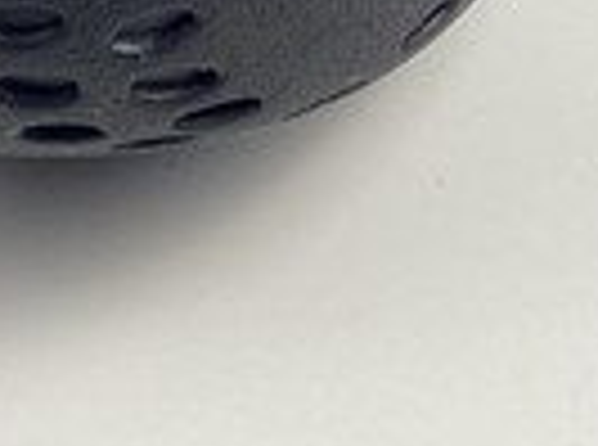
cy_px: -928
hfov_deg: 9.7
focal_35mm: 196
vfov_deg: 6.8
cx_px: 971
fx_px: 3377
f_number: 1.8
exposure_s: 1/100
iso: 50
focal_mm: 4.25
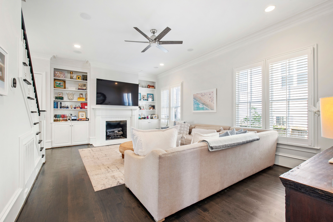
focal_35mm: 15
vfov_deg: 77.3
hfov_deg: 100.4
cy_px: 111
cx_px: 166
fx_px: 139
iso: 100
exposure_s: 1/1.67
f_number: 8
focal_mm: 10
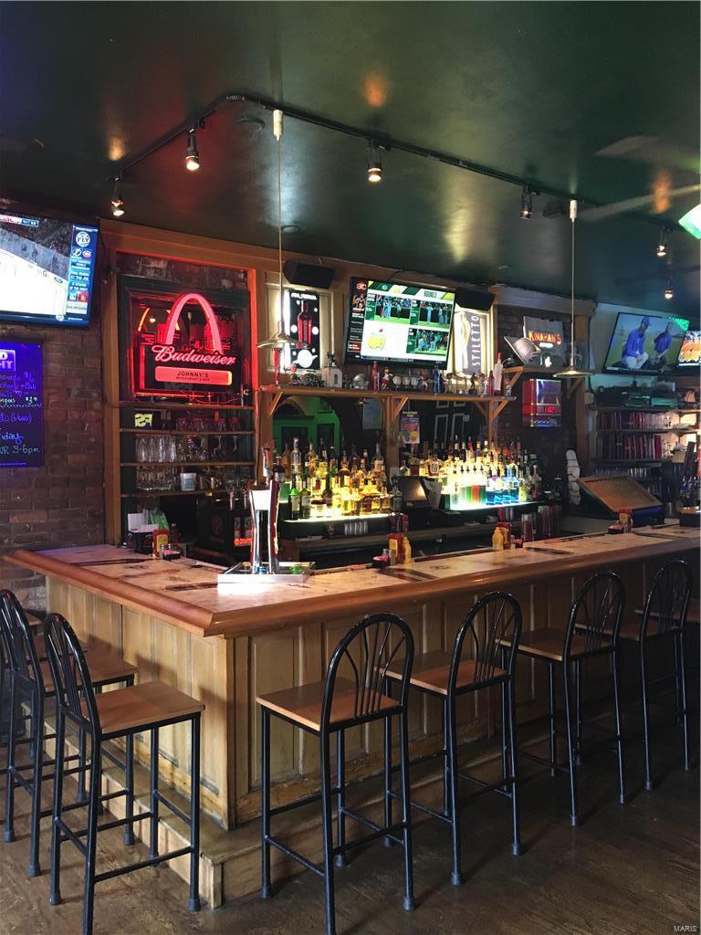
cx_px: 350
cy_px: 468
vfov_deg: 61.7
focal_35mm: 29
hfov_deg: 48.2
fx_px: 783
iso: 200
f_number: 2.2
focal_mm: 4.15
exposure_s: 1/20
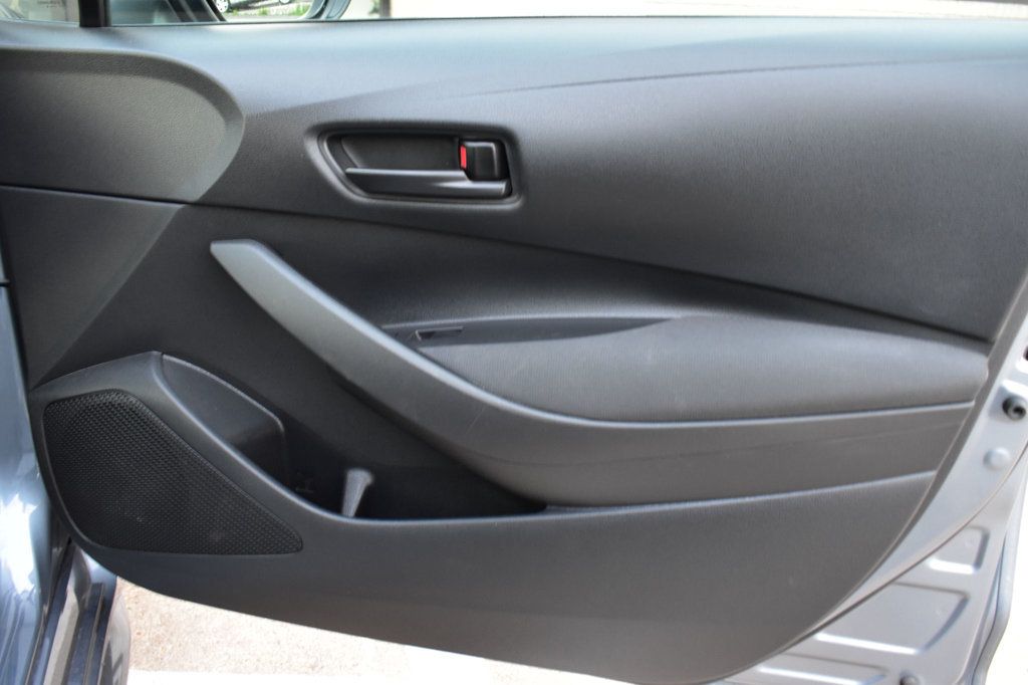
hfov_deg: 59.5
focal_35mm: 32
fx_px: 899
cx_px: 514
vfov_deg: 41.7
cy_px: 342
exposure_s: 1/15
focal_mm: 21
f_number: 6.3
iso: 1600
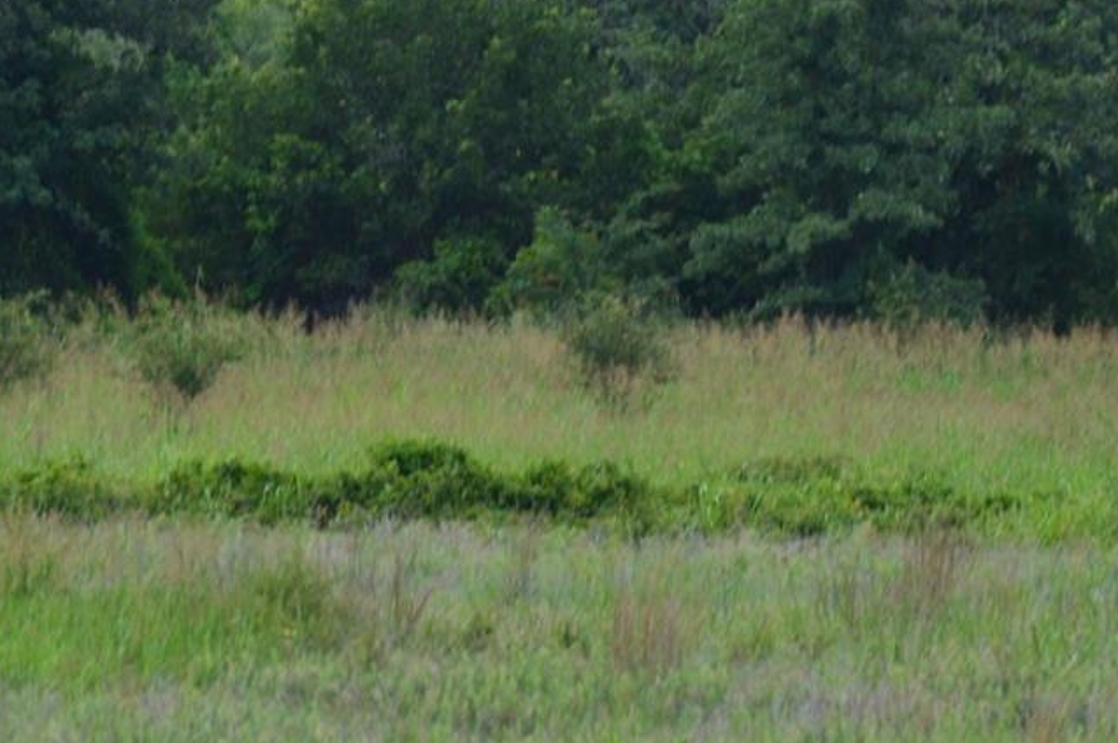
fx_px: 29930
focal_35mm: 965
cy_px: 87
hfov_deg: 2.1
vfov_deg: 1.4
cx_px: 572
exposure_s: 1/250
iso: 400
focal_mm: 200
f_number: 10
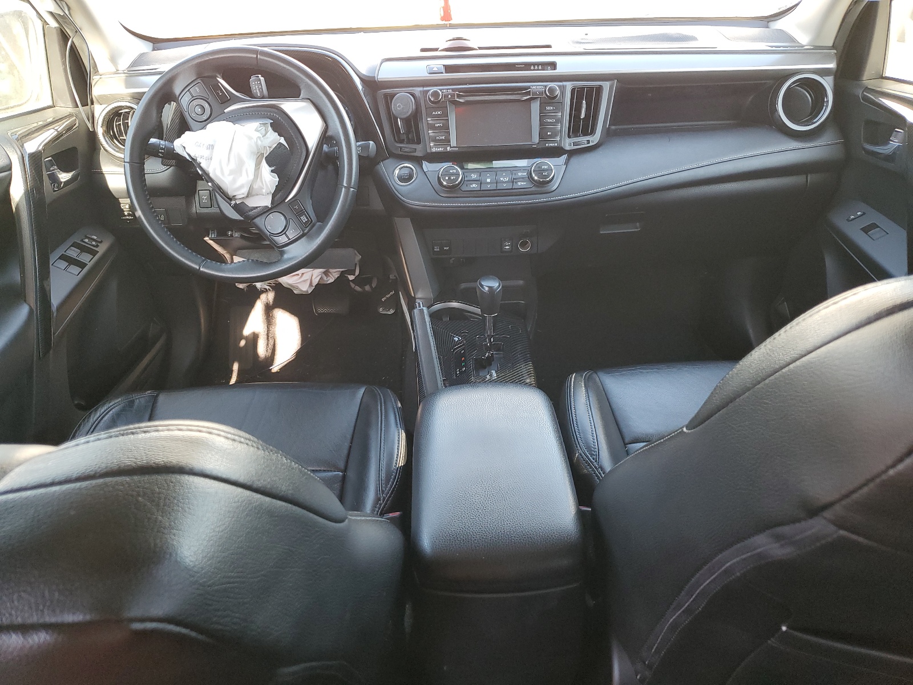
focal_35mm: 26
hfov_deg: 67.3
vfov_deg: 53.1
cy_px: 342
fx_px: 686
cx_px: 456
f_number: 1.5
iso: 84
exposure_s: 1/120
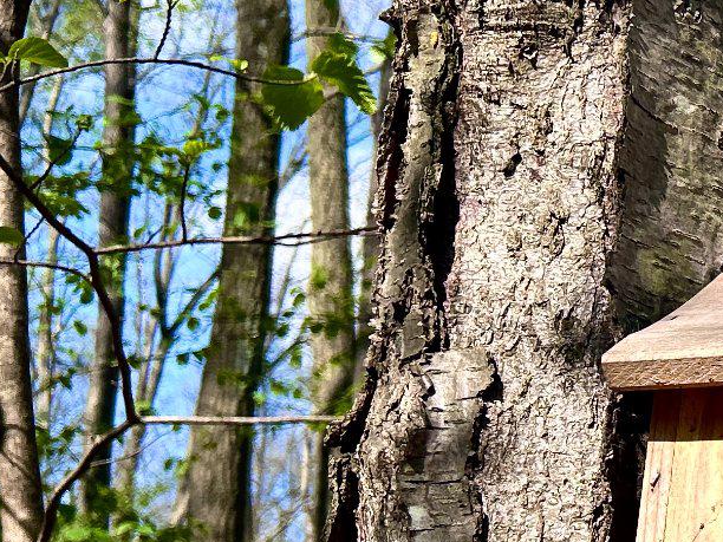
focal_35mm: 87
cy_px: 358
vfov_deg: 16.9
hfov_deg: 19.4
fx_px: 1817
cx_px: 1107
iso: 50
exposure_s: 1/2571
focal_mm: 5.7
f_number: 1.5
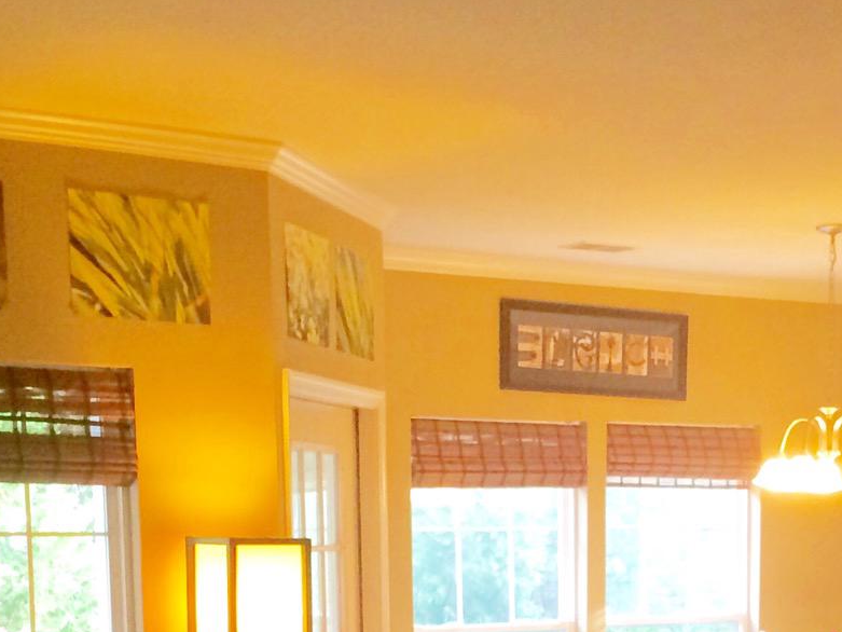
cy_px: 800
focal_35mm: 76
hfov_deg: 25.5
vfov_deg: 18.2
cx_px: 557
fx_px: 1849
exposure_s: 1/30
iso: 125
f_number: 2.2
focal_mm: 4.15
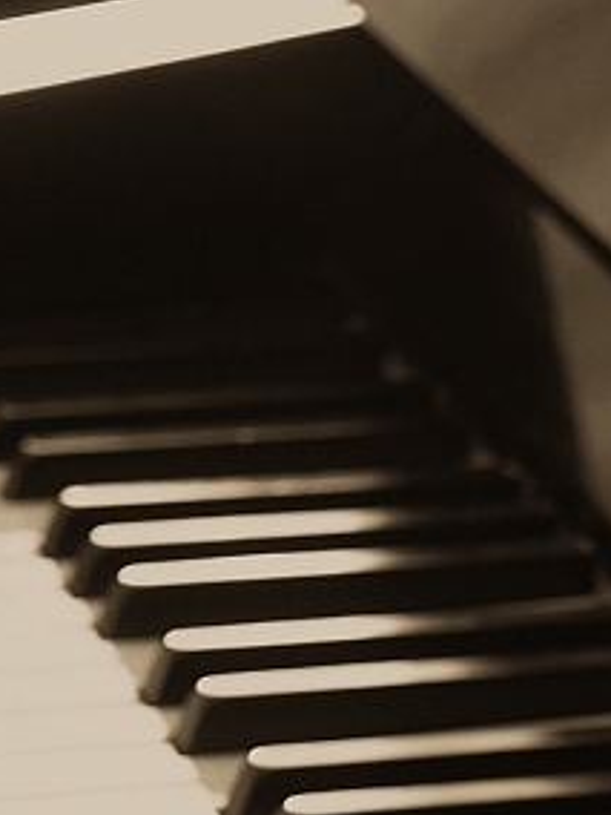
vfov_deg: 6.4
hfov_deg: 4.8
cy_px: 1099
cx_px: 752
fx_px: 7225
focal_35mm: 307
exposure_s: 4
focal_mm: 26.91
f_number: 3.5
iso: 100
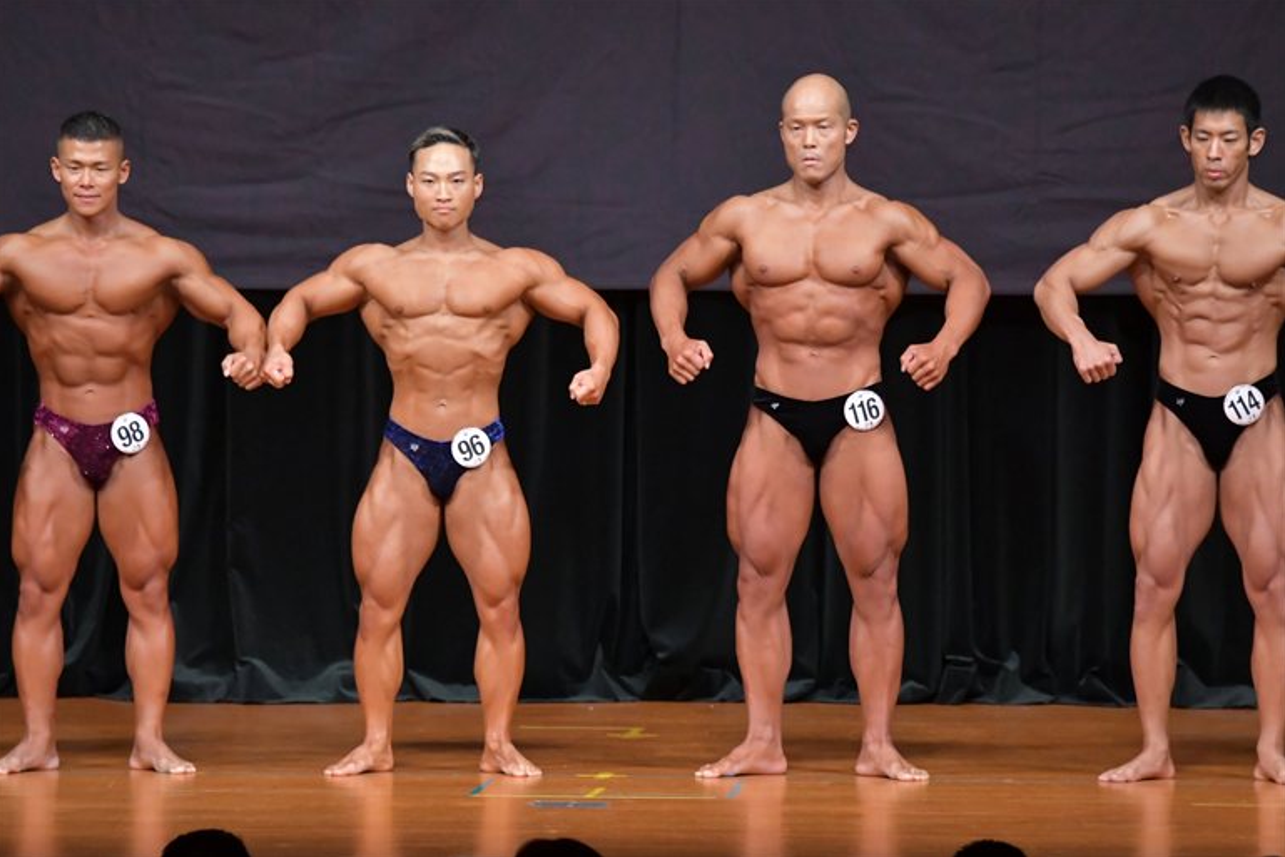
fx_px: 9710
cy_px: 428
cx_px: 639
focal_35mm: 272
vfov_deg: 5.1
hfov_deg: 7.6
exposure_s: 1/400
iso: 5000
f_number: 5.6
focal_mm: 180
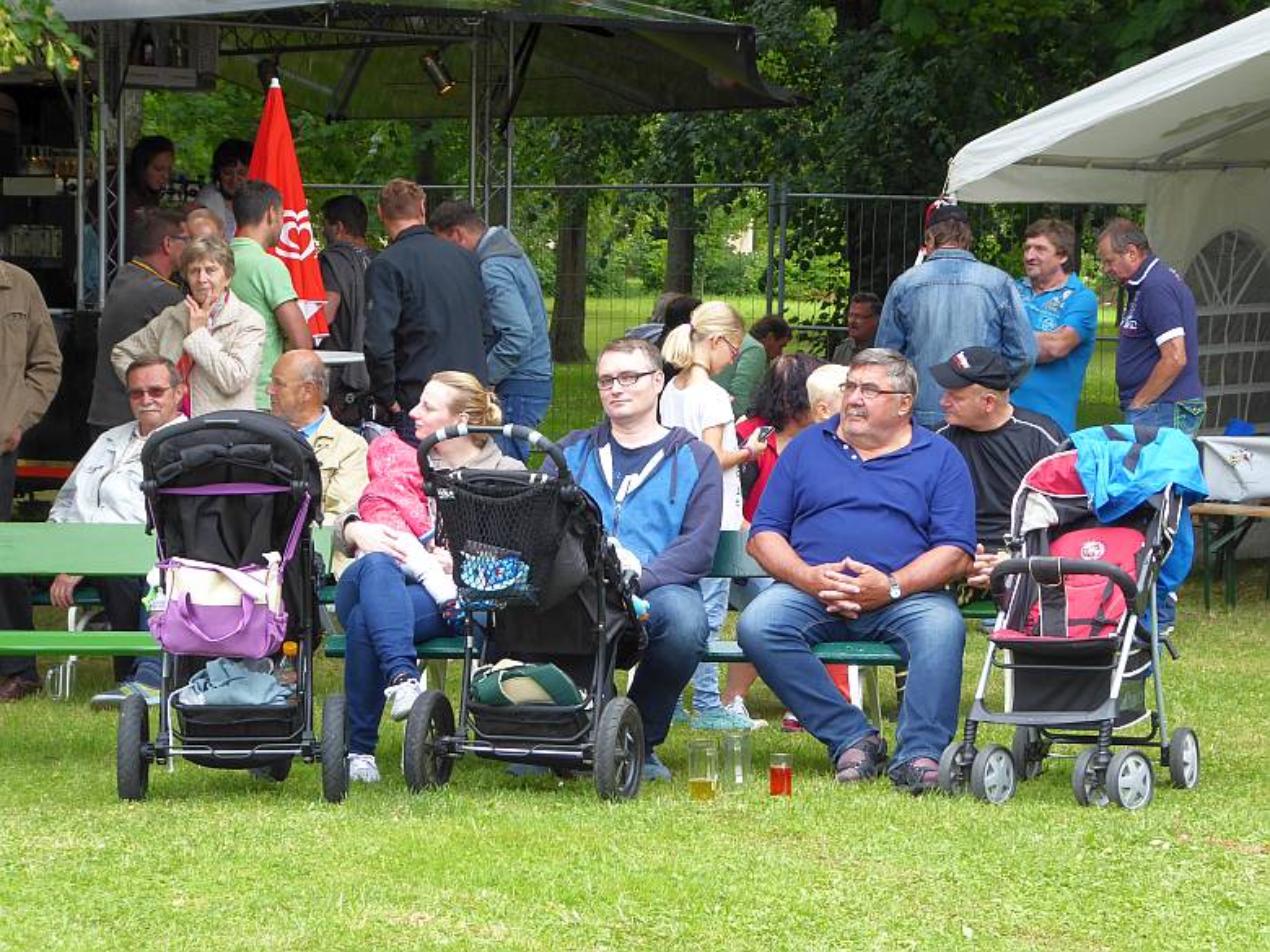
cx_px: 635
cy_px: 476
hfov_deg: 15.5
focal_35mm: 127
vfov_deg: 11.7
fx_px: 4659
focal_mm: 20.6
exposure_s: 1/60
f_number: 5.1
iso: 125
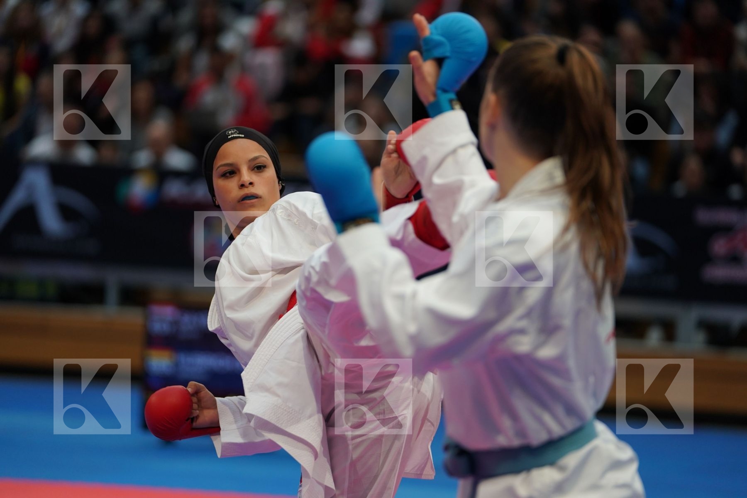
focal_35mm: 150
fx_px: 3112
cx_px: 374
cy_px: 249
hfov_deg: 13.7
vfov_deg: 9.1
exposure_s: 1/1000
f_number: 2.8
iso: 1000
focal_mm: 150
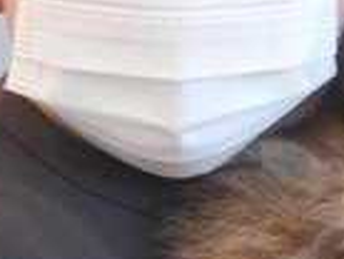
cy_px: 20
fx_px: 1125
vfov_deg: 13.0
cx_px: 351
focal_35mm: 113
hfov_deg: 17.0
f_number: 3.2
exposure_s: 1/30
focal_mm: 4.6
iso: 140
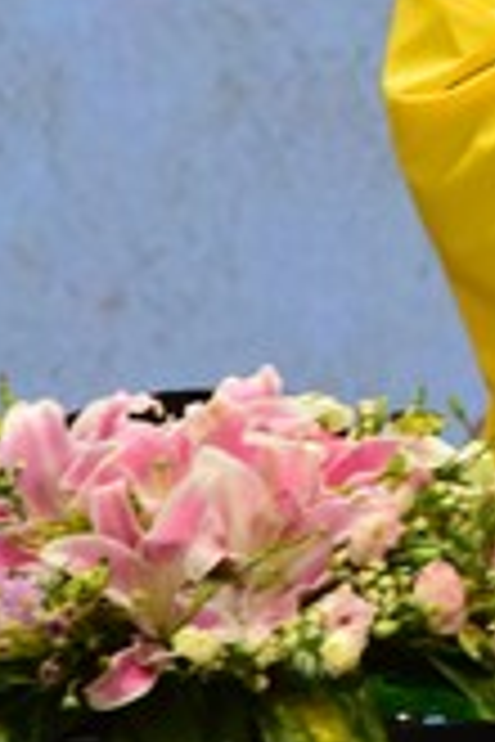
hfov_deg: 2.9
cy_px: -688
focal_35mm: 474
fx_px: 9775
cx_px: 932
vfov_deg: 4.3
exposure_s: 1/60
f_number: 7.1
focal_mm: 120
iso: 2500
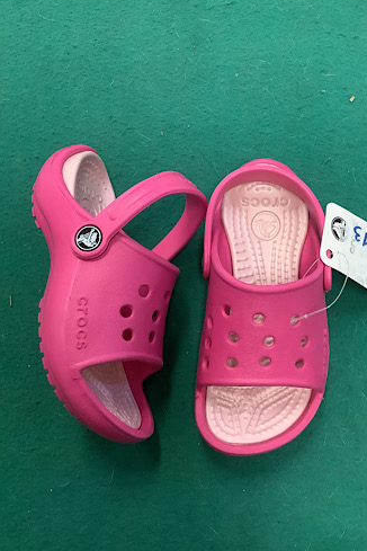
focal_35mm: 33
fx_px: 505
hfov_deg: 39.9
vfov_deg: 57.2
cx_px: 210
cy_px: 274
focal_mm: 3.3
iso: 125
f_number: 2.4
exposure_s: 1/50
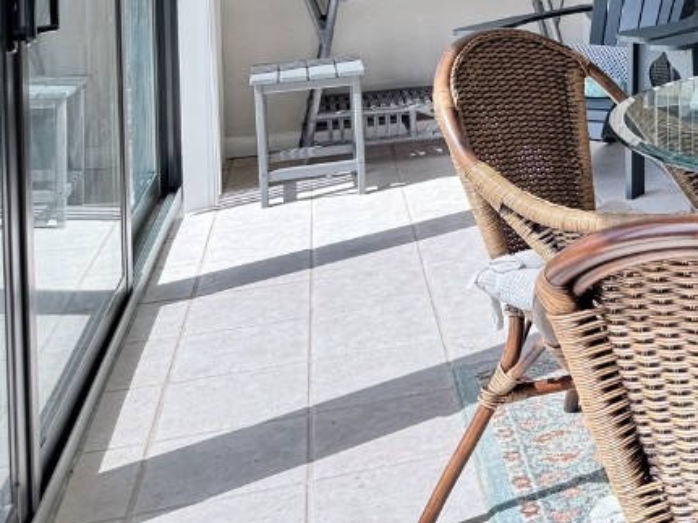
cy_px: -78
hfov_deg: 29.8
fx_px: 1149
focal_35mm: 57
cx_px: 798
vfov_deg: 23.7
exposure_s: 1/289
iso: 80
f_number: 1.78
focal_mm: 6.76
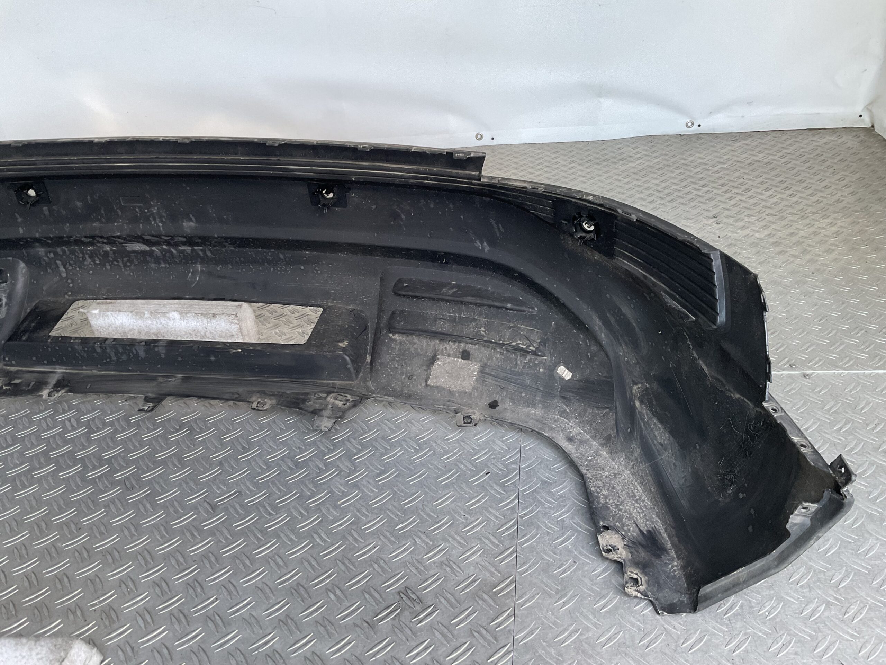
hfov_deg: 61.7
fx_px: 742
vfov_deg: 48.2
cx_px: 443
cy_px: 332
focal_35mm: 29
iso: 64
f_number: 1.8
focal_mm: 3
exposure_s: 1/60
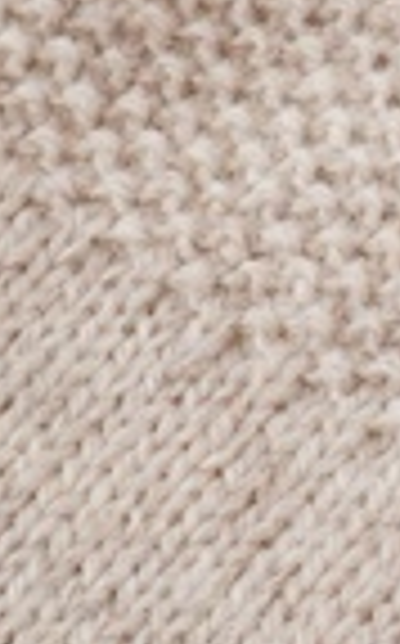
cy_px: -79
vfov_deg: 7.3
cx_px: 1546
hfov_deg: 4.3
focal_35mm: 285
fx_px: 4986
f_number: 9
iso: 2000
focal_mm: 40
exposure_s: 1/200
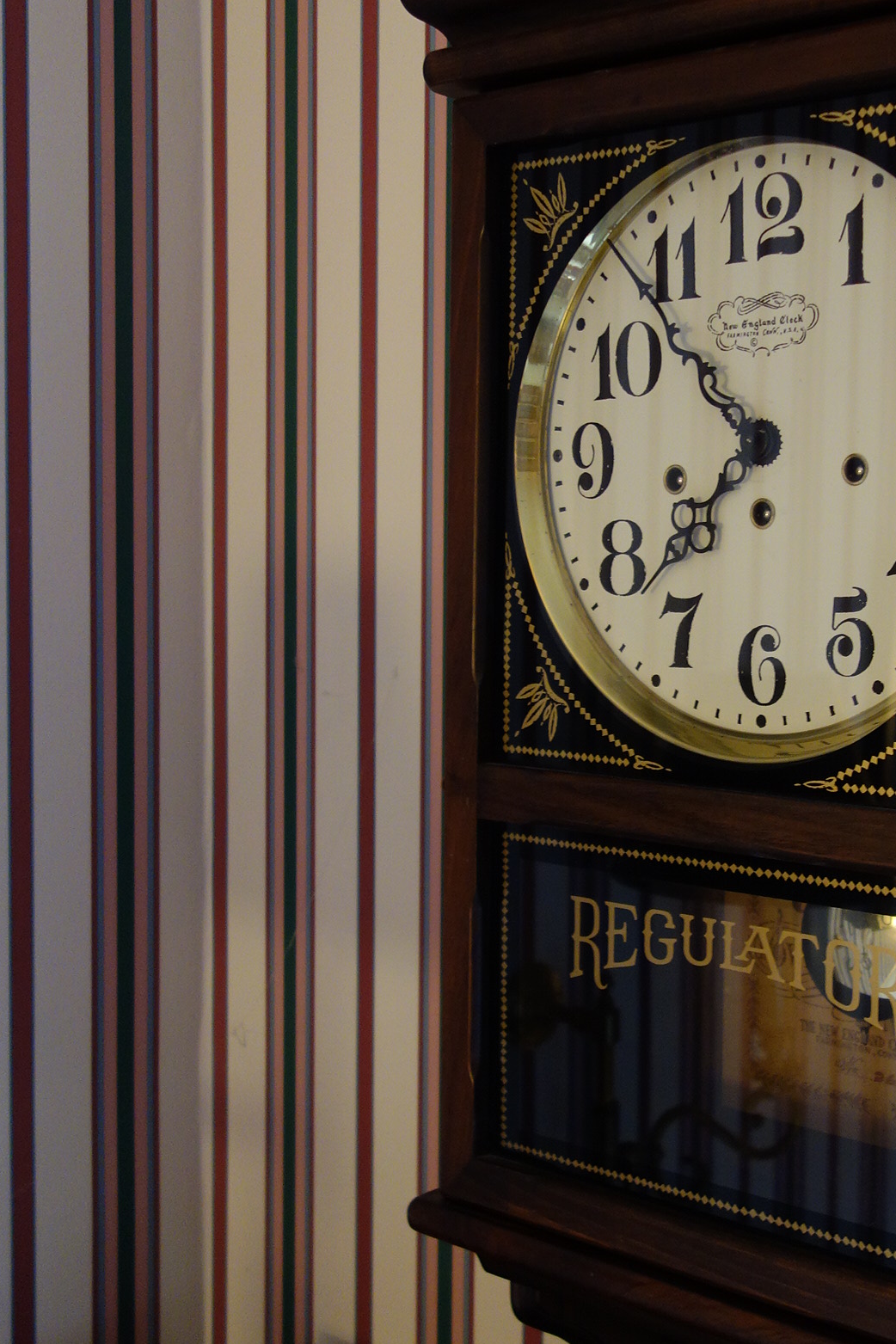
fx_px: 1829
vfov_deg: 40.3
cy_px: 680
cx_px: 758
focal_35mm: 49
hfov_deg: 26.8
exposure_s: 1/30
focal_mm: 10.4
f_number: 1.8
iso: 400
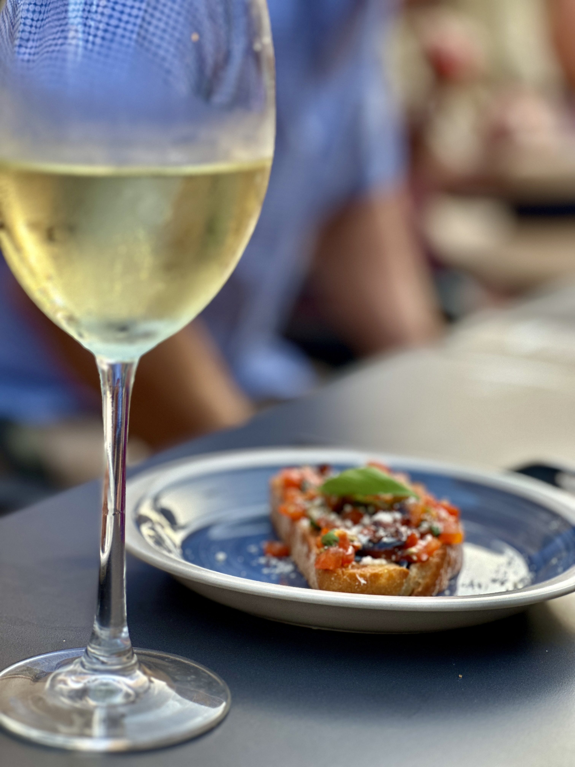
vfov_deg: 25.3
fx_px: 1705
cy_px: 384
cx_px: 288
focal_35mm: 77
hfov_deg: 19.1
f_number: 2.8
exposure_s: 1/100
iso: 160
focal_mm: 9
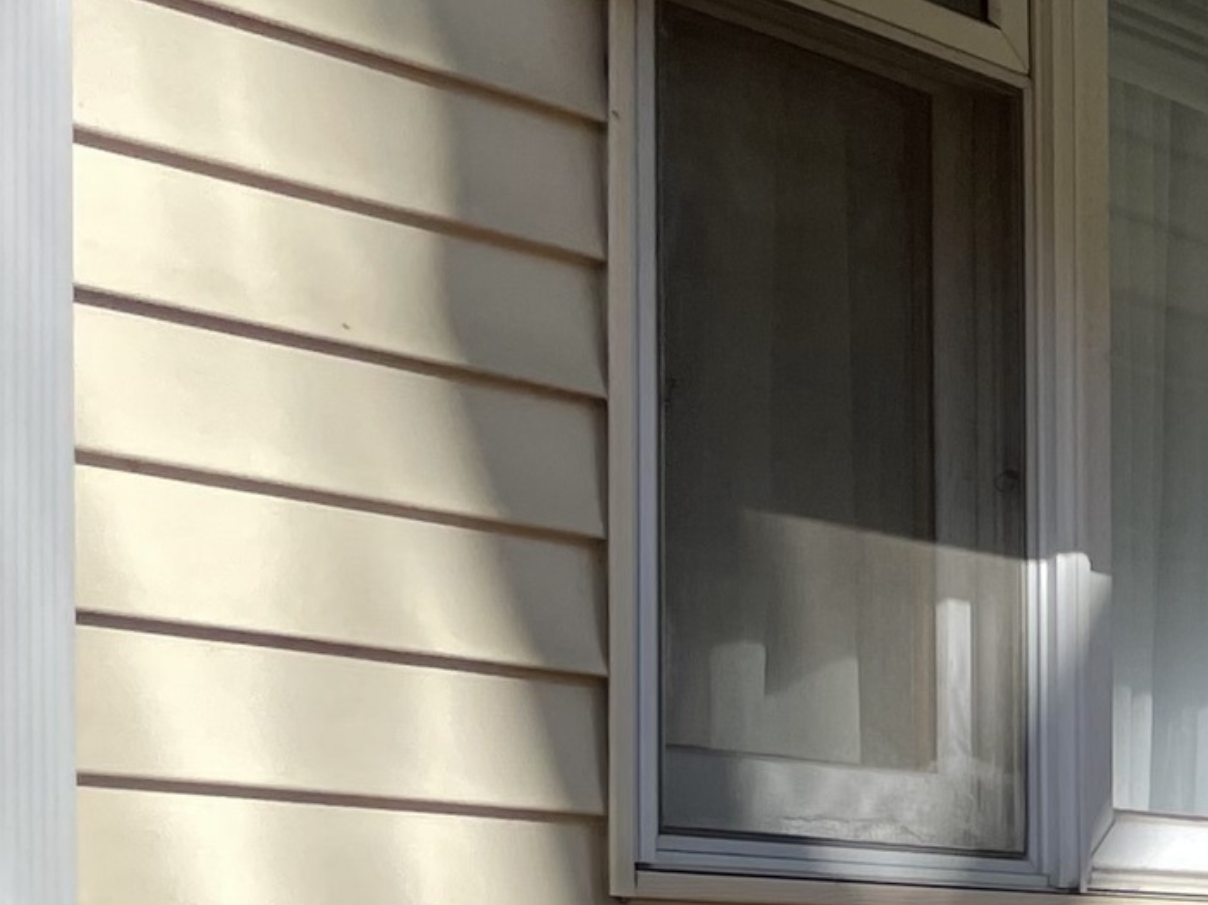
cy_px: 1036
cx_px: 2425
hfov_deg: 14.4
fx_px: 3976
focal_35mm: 114
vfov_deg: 12.7
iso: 32
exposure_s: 1/2092
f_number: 1.6
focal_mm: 4.2
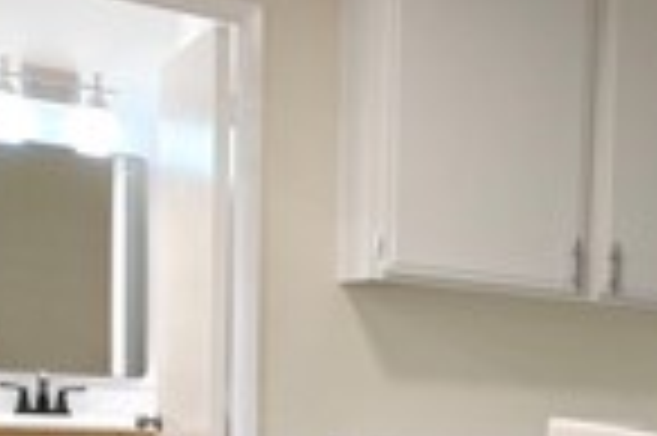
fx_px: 1167
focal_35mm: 64
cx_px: 1012
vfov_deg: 20.1
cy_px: 499
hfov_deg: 24.0
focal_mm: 2.59
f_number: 2.2
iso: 200
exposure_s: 1/60
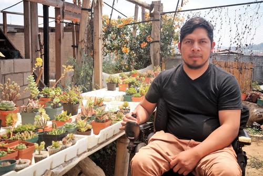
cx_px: 132
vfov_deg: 36.9
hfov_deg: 53.1
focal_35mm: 36
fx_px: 263
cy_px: 88
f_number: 7.1
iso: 100
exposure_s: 1/400
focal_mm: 24
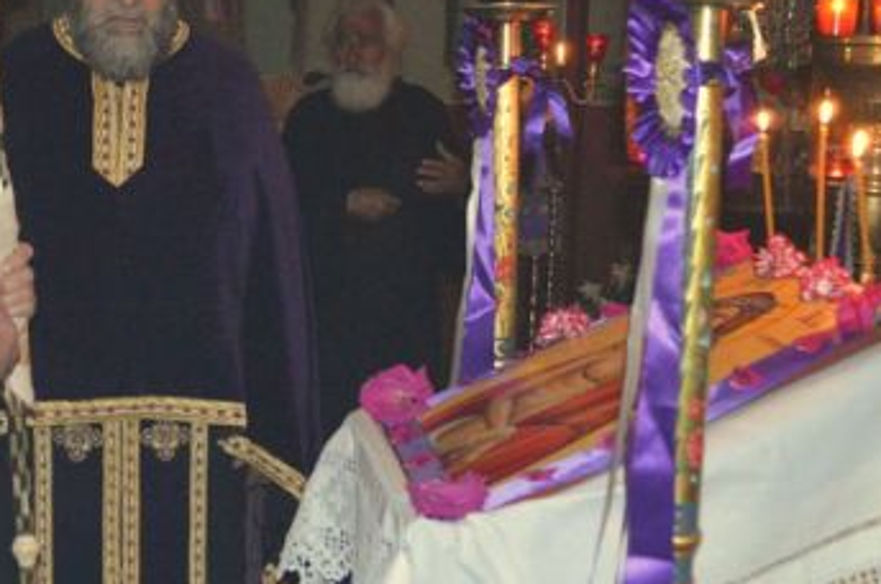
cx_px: 213
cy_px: 278
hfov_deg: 35.4
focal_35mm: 55
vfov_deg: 24.5
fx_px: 1343
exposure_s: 1/60
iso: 3200
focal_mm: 18
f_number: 3.5
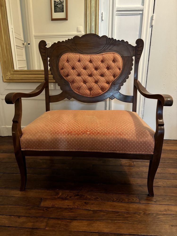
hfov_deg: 53.1
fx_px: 177
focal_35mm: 26
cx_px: 88
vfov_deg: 67.3
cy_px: 118
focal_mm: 5.96
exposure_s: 1/33
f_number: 1.6
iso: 640
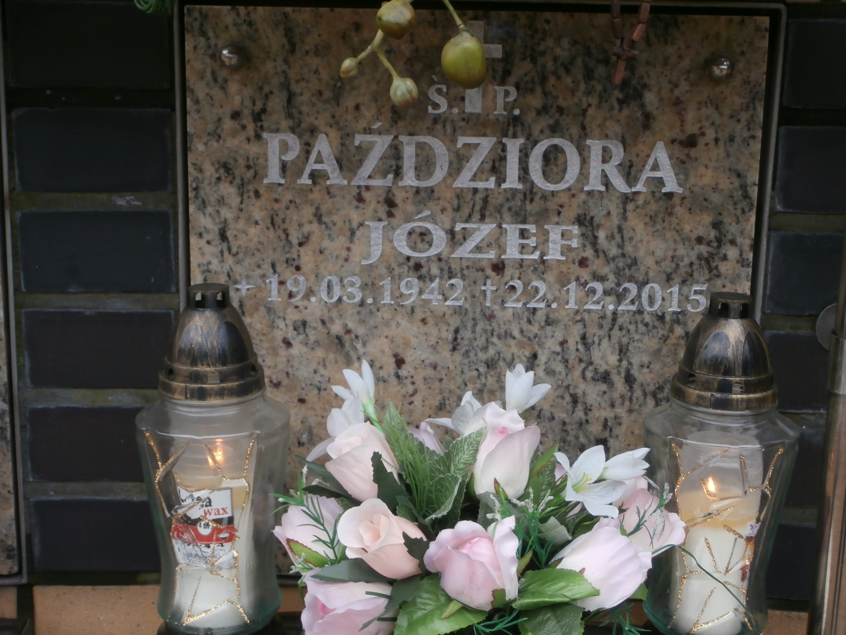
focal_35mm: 57
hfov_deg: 33.8
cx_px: 423
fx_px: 1393
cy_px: 318
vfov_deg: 25.7
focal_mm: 10.11
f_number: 4.5
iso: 100
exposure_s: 1/80
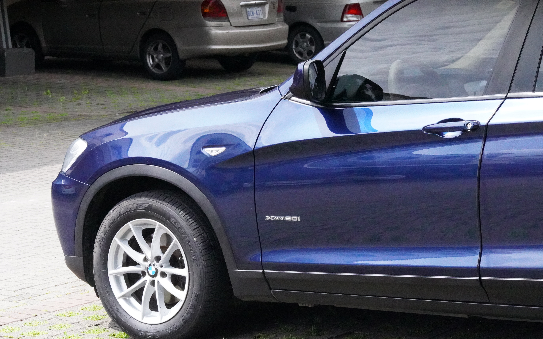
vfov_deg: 11.3
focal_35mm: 116
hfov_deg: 18.0
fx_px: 1709
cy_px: 182
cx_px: 272
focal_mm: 75
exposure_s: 1/4000
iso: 16000
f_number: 11
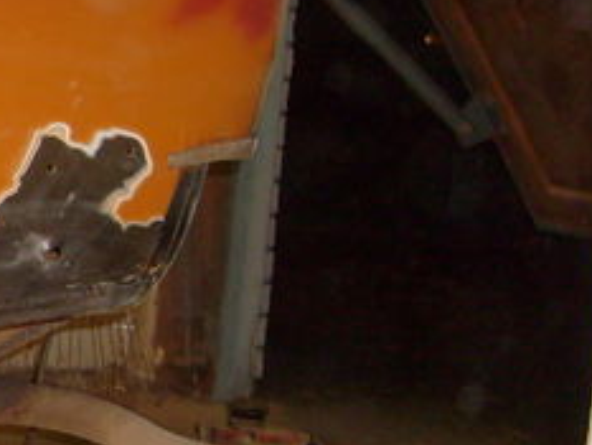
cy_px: 244
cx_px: -198
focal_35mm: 96
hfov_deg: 18.8
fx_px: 1643
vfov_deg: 15.4
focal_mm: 5.8
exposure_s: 1/45
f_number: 2.8
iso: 100
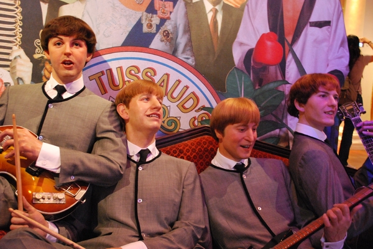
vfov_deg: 30.9
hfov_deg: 44.9
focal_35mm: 44
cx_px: 186
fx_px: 451
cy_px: 124
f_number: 4.8
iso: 1600
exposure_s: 1/13
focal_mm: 29
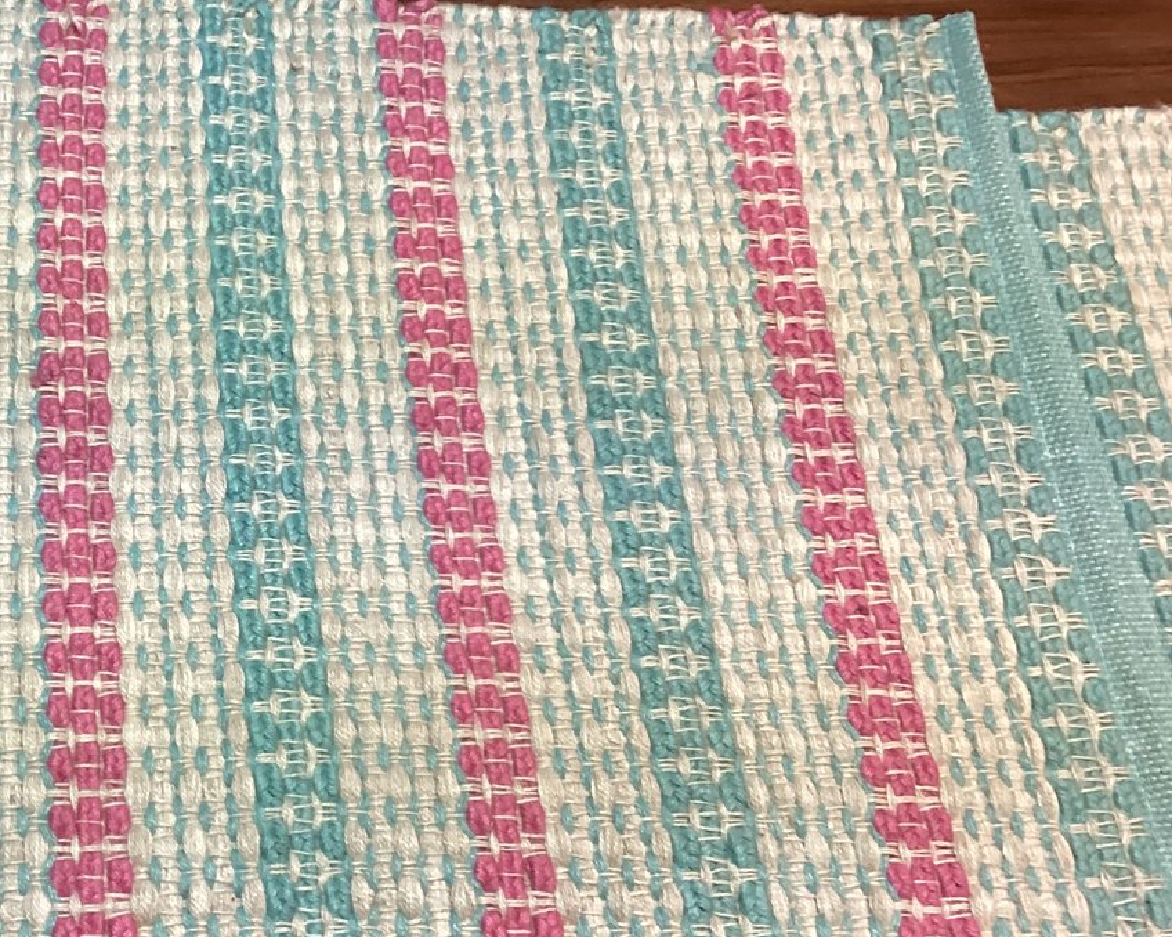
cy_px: 542
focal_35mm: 54
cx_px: 229
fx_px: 1873
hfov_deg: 33.7
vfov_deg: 28.1
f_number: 2.4
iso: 200
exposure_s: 1/50
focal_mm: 3.3
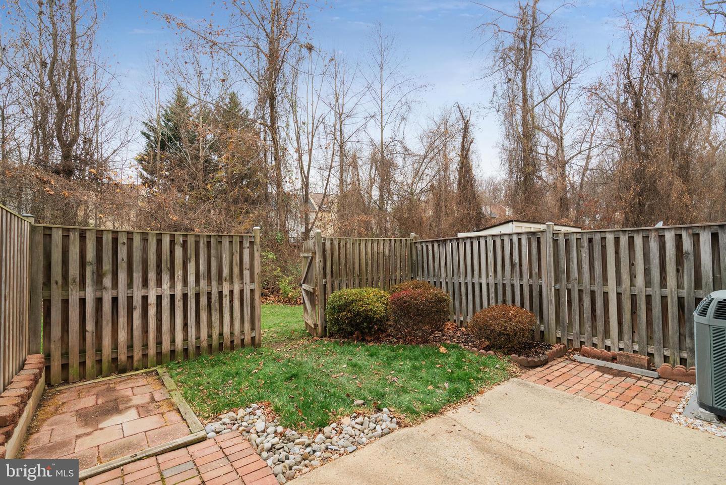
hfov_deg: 96.7
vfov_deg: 73.8
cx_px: 363
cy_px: 242
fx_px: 323
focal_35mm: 16
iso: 1250
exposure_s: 1/200
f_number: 8
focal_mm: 16
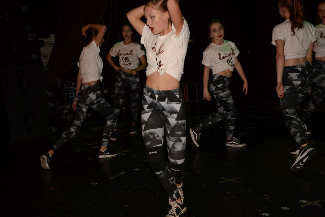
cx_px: 162
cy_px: 108
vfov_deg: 28.1
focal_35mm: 48
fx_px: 433
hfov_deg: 41.1
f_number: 4.2
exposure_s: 1/200
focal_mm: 32
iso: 100
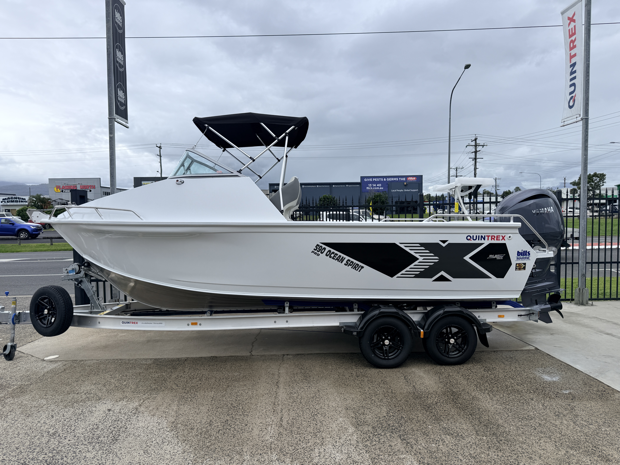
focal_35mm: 24
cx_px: 310
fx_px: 430
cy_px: 232
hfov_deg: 71.6
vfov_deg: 56.8
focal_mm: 6.76
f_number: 1.78
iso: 80
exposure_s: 1/3145
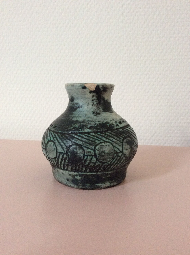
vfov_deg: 56.9
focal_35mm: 32
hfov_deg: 44.1
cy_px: 128
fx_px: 235
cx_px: 95
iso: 200
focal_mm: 3.3
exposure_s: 1/25
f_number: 2.4
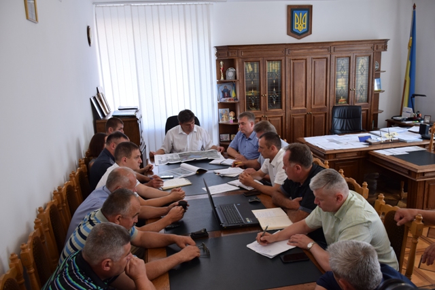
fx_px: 363
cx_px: 218
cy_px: 145
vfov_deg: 43.6
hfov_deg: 61.9
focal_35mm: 30
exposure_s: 1/80
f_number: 4.5
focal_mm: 20
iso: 400
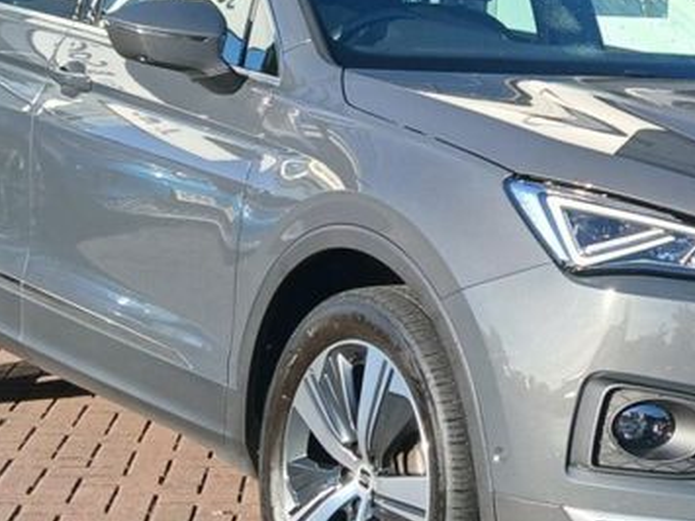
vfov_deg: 32.8
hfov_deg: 41.9
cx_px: 507
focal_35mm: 44
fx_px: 883
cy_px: 243
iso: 20
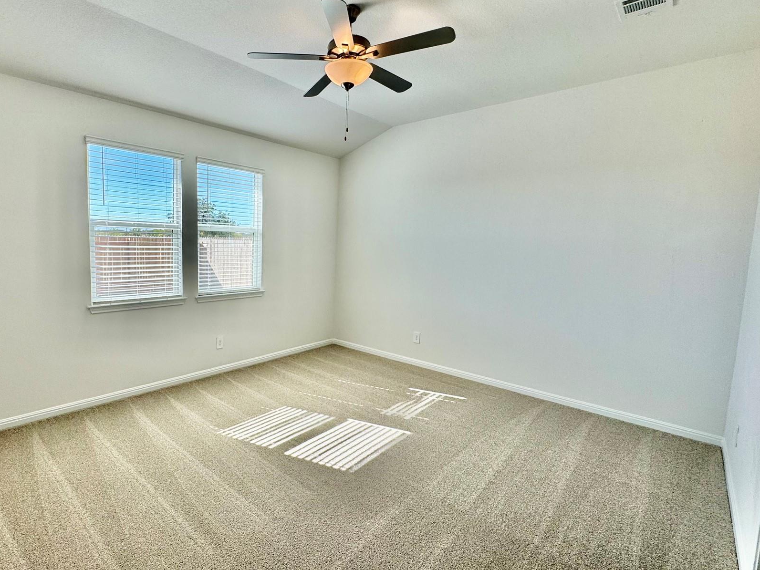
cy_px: 280
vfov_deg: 71.6
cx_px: 296
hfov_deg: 86.4
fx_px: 395
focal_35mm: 18
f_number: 2.2
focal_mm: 2.22
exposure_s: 1/262
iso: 40
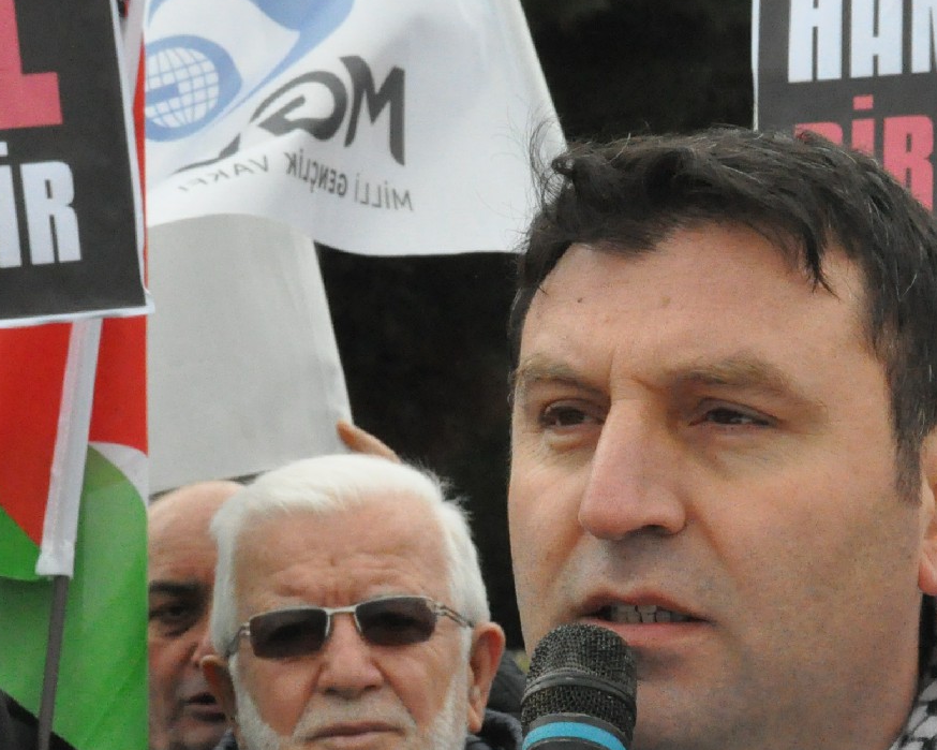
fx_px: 5886
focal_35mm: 212
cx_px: 609
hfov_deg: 9.1
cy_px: 739
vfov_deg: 7.3
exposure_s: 1/640
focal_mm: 55
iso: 3200
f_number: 13
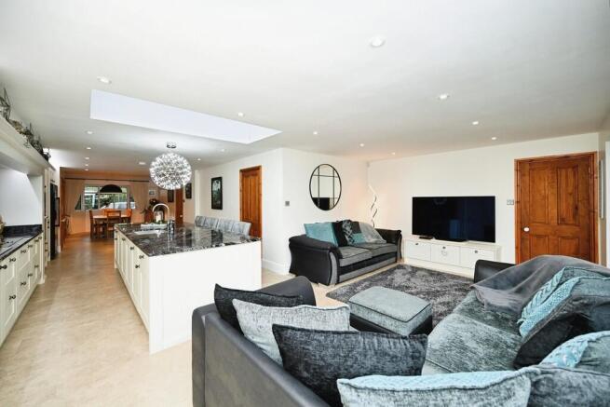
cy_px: 204
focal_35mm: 14
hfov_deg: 104.2
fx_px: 237
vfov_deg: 81.2
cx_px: 305
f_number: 4
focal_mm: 14
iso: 640
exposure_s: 1/60
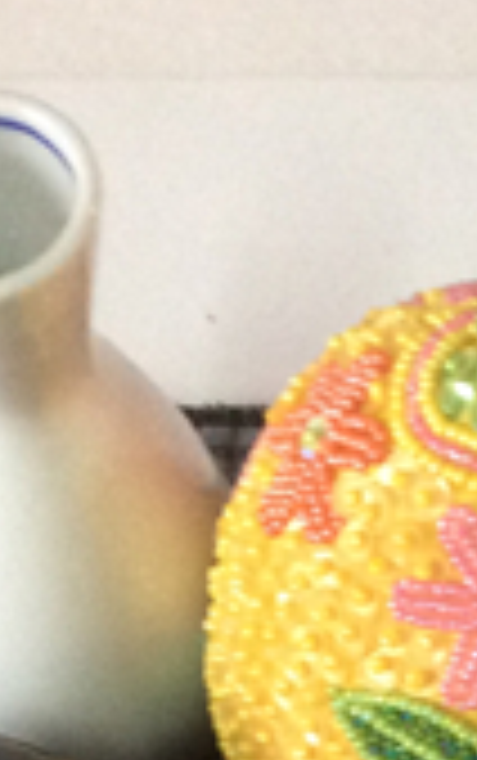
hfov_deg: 10.2
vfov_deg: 15.3
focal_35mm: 128
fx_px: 2656
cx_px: 450
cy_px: 1057
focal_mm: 3.3
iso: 160
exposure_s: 1/25
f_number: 2.4
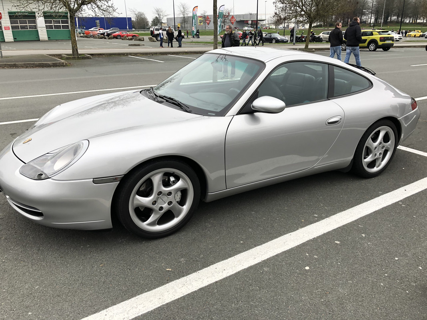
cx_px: 214
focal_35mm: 28
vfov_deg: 49.7
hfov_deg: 63.4
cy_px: 160
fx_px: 345
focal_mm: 3.99
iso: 20
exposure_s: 1/174
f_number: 1.8
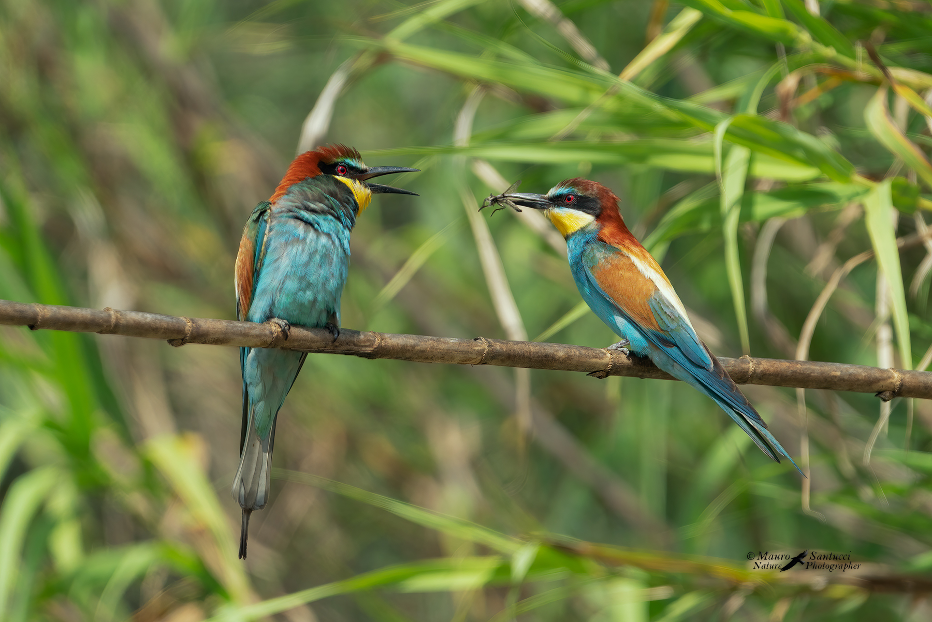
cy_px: 311
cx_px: 466
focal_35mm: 708
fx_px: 18333
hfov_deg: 2.9
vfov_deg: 1.9
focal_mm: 708
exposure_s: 1/2000
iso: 1250
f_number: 9
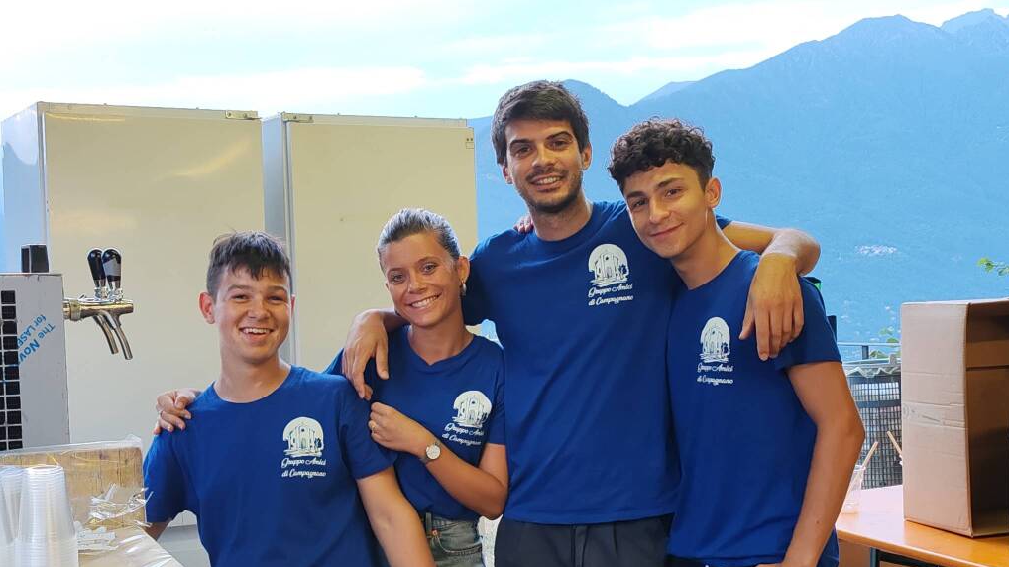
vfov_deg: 21.0
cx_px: 505
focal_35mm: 57
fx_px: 1525
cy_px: 380
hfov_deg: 36.6
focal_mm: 6.12
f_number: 1.9
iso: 400
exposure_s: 1/100
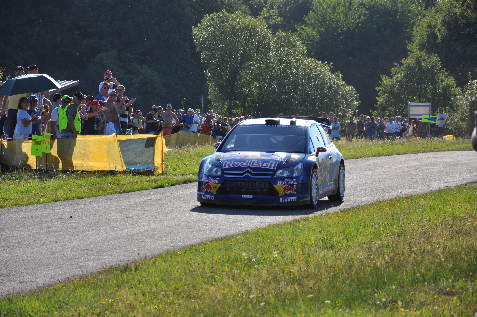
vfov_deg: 8.7
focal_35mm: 158
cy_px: 158
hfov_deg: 13.1
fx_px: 2084
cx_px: 238
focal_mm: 105
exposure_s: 1/800
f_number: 7.1
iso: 200
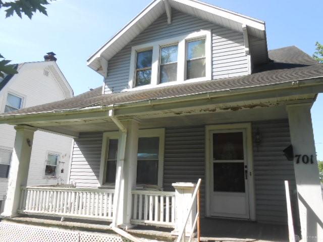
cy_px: 121
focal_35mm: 26
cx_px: 162
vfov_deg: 53.1
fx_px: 243
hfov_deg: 67.3
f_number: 3.5
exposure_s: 1/320
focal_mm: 4.6
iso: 80
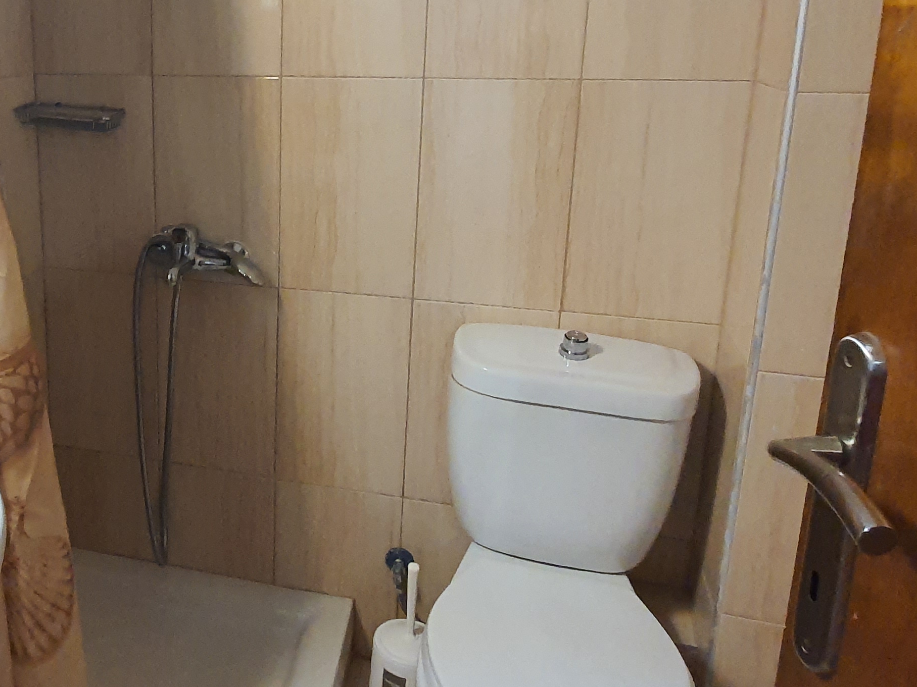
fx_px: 874
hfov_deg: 52.0
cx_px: 191
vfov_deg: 42.5
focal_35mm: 33
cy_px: 248
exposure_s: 1/50
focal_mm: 1.8
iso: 320
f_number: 2.2
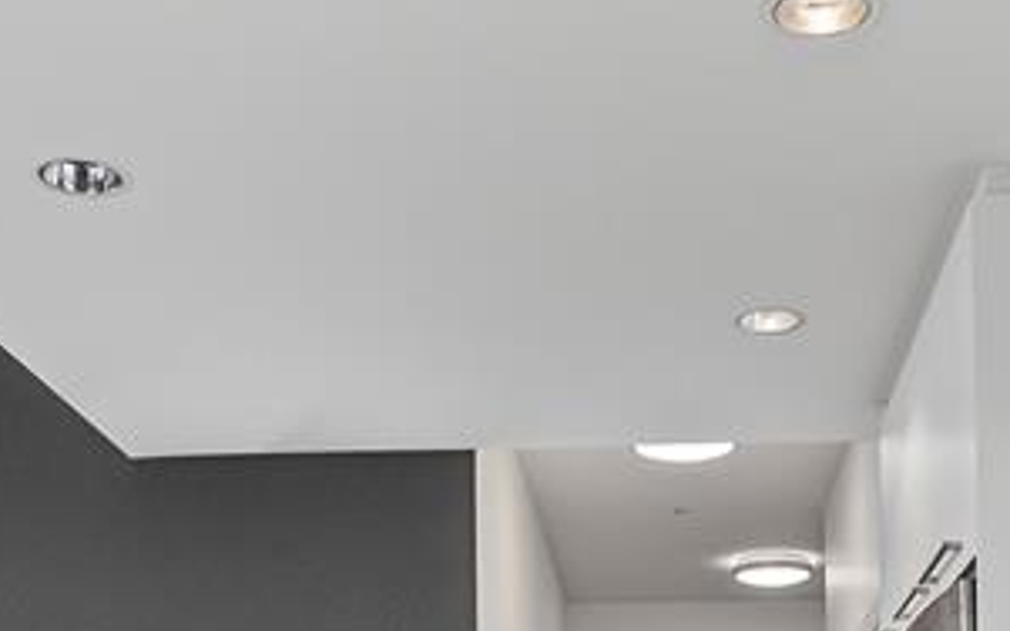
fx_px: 1624
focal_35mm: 59
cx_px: 648
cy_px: 953
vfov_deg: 19.2
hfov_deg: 34.3
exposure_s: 1/60
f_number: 2.8
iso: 100
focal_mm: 17
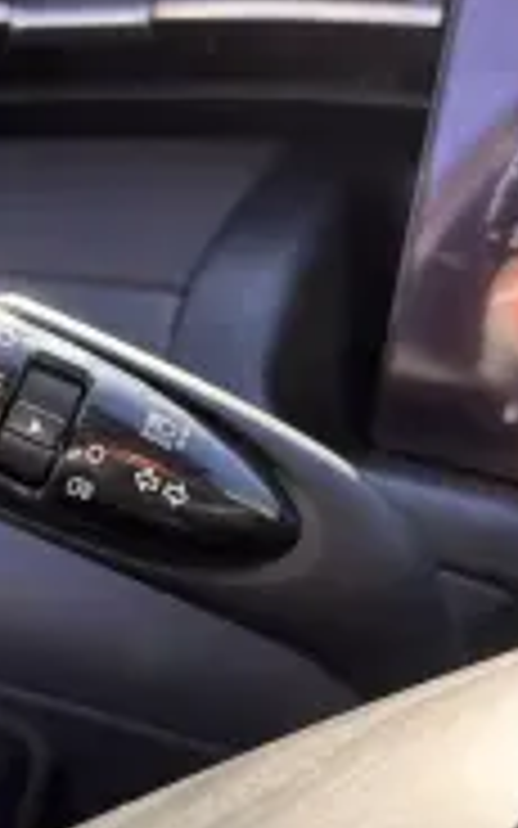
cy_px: 482
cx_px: 63
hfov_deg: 23.4
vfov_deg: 37.4
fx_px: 1220
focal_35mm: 54
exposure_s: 1/121
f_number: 1.6
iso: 40
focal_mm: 5.96
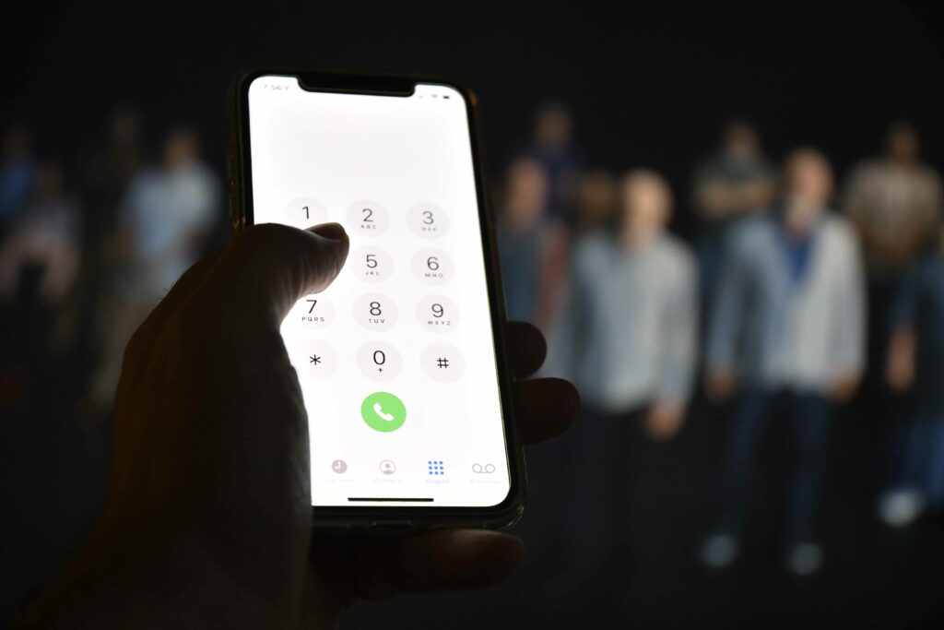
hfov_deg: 28.1
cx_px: 472
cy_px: 315
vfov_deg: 18.9
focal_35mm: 72
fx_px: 1888
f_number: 3.5
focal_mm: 48
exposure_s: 1/80
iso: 1250
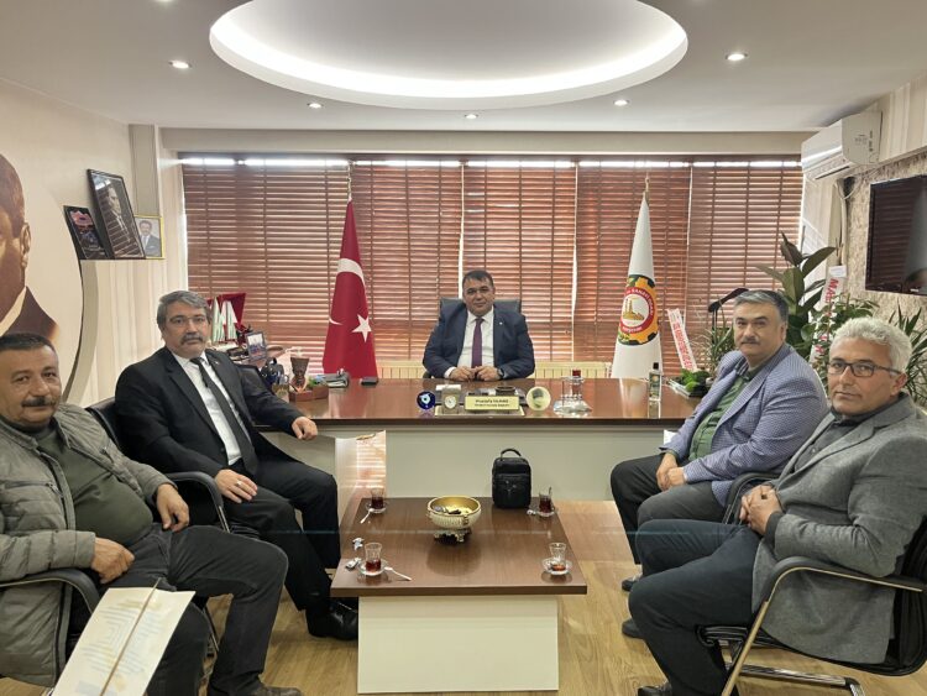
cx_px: 464
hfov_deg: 67.3
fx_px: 696
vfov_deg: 53.1
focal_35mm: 26
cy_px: 348
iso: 400
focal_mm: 5.1
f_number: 1.6
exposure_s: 1/50
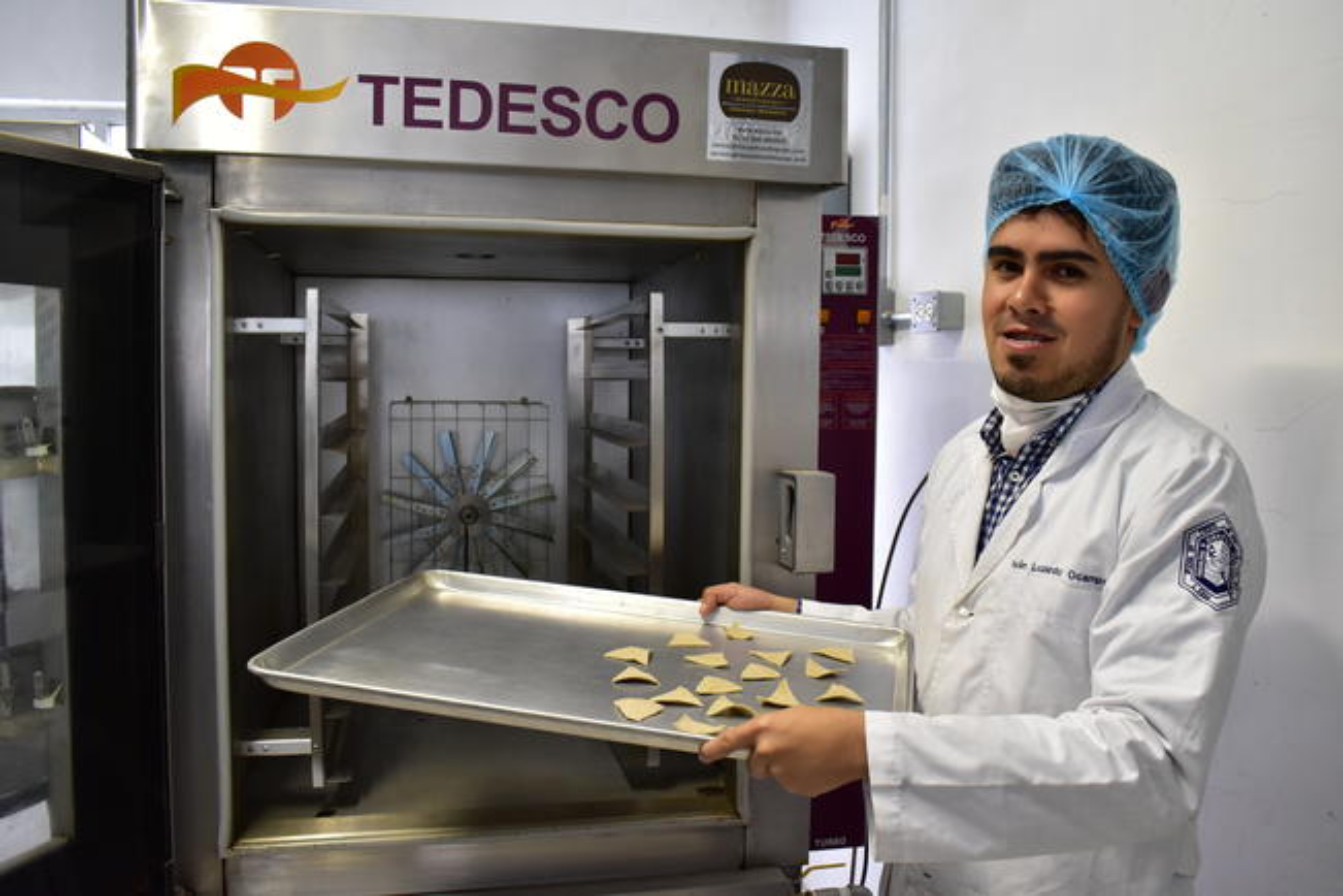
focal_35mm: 30
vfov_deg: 43.6
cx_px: 672
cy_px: 448
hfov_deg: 61.9
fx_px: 1119
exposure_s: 1/60
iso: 800
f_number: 5.6
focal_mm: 20
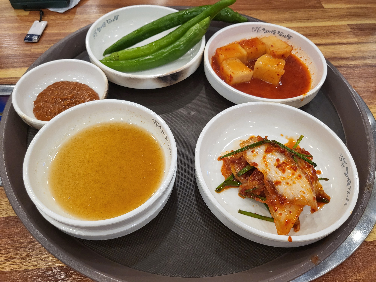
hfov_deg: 67.3
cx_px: 188
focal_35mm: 26
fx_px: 282
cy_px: 141
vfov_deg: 53.1
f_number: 1.8
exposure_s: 1/120
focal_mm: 4.25
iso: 250
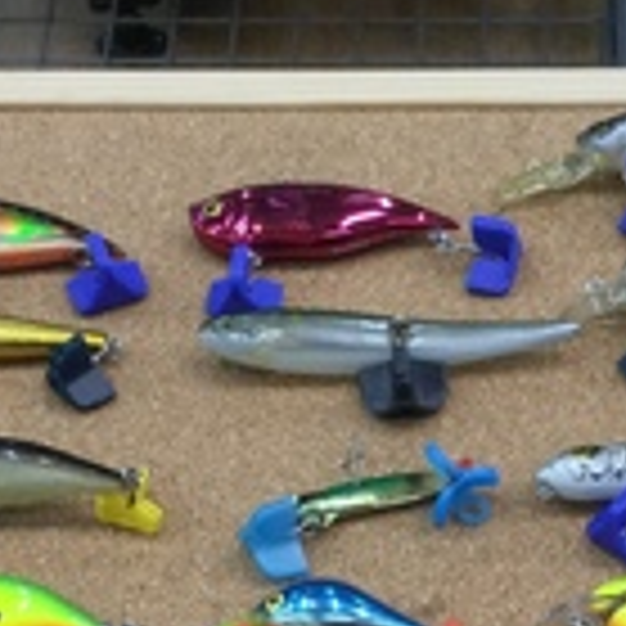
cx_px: 599
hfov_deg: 14.6
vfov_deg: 14.1
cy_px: 833
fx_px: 2414
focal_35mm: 118
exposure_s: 1/30
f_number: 2.4
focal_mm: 3.3
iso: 25
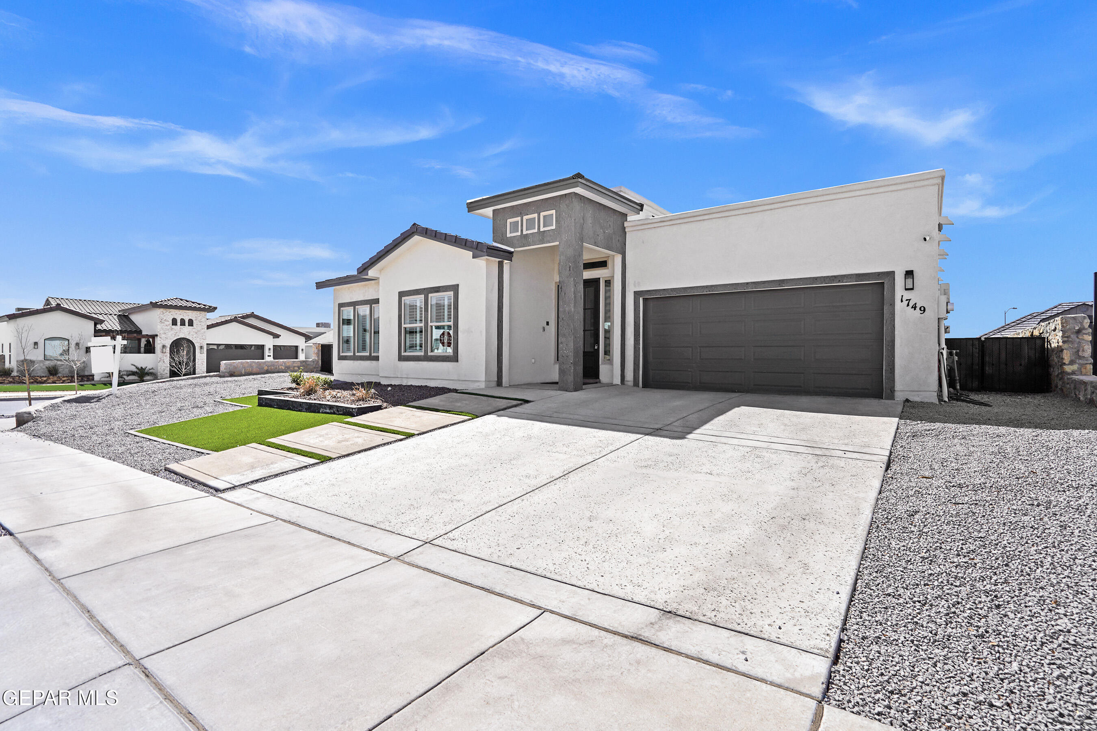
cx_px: 548
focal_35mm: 16
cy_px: 366
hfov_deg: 96.7
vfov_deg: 73.7
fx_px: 488
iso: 125
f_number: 8
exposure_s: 1/160
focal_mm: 16
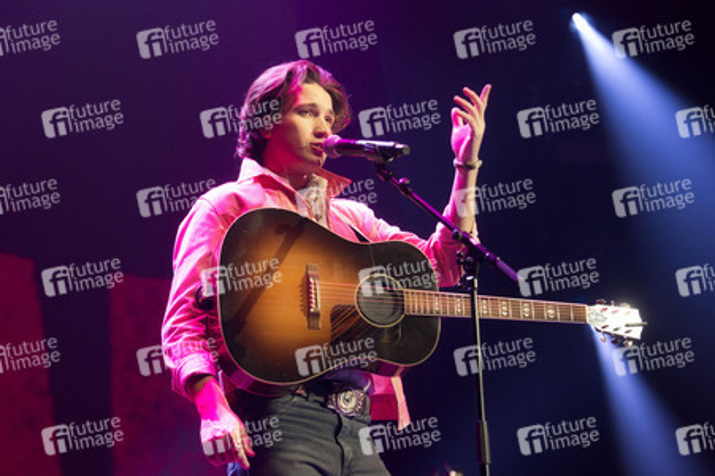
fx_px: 1707
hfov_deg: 23.7
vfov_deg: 15.9
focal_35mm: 86
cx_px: 358
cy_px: 238
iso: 1600
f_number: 3.5
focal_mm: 86
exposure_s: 1/200
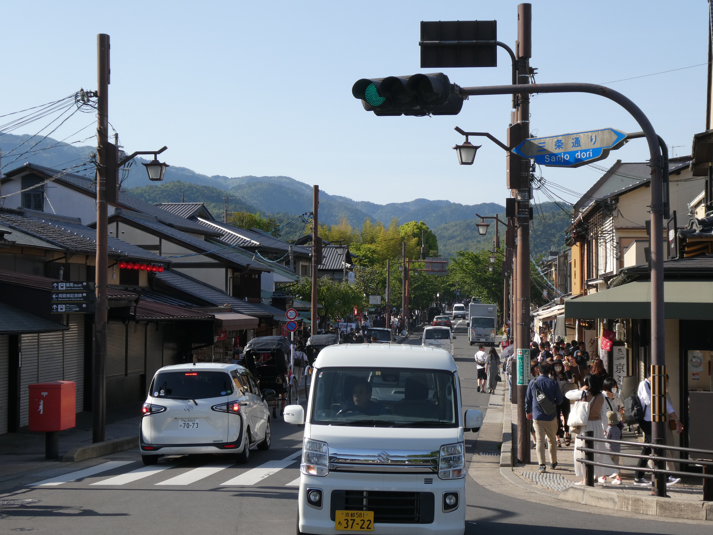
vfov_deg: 22.6
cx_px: 356
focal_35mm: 65
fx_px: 1339
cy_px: 268
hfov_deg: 29.8
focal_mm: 11.7
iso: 80
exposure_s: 1/500
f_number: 4.4
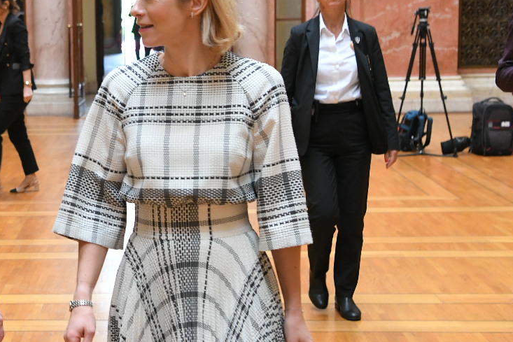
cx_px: 48
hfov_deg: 23.5
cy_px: 162
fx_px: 1197
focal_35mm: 84
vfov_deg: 16.3
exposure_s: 1/160
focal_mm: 38
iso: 3200
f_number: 4
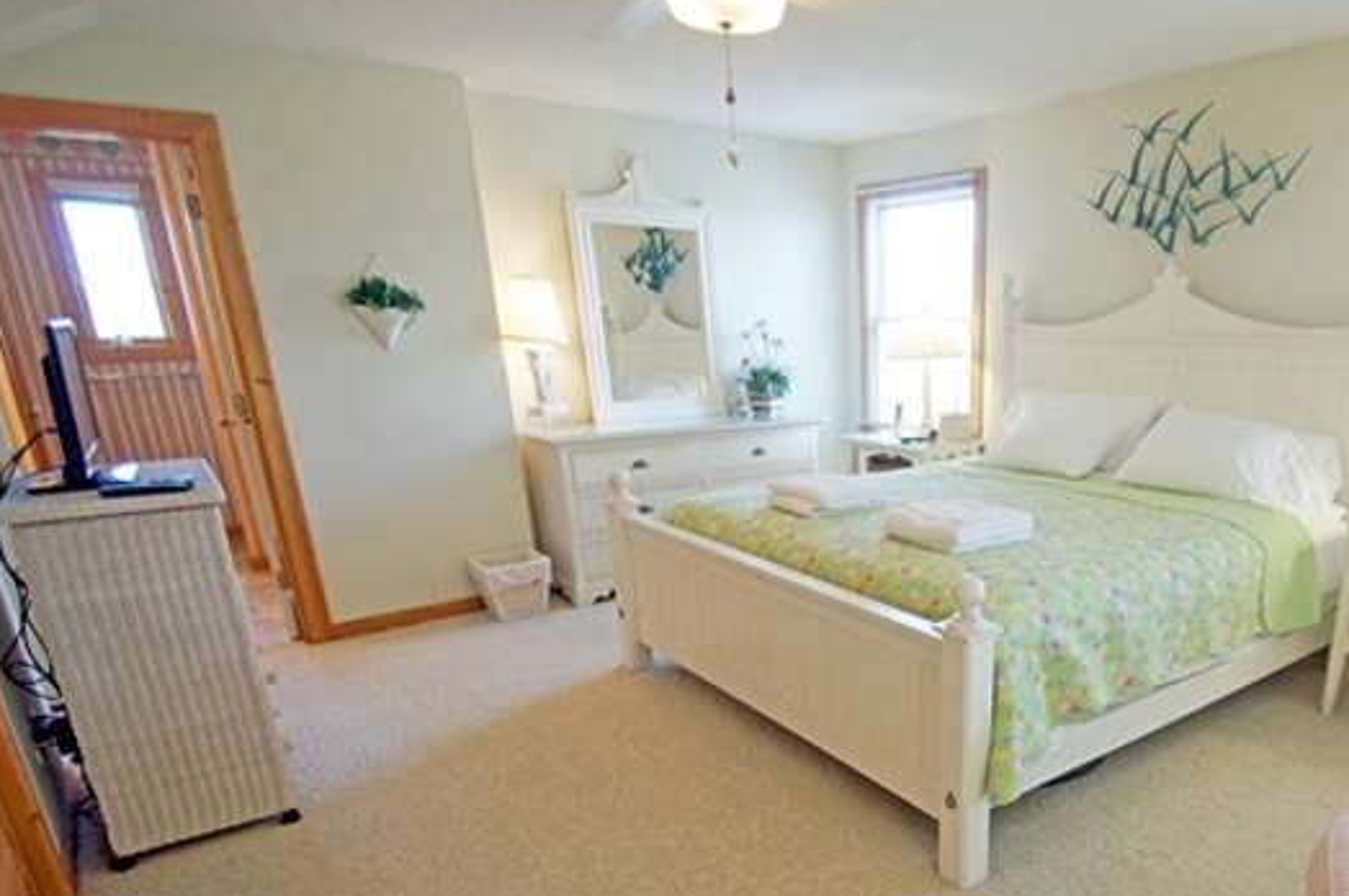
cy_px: 600
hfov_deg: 75.1
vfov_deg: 55.9
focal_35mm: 22
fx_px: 823
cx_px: 942
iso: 400
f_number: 3.5
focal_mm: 10
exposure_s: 1/60
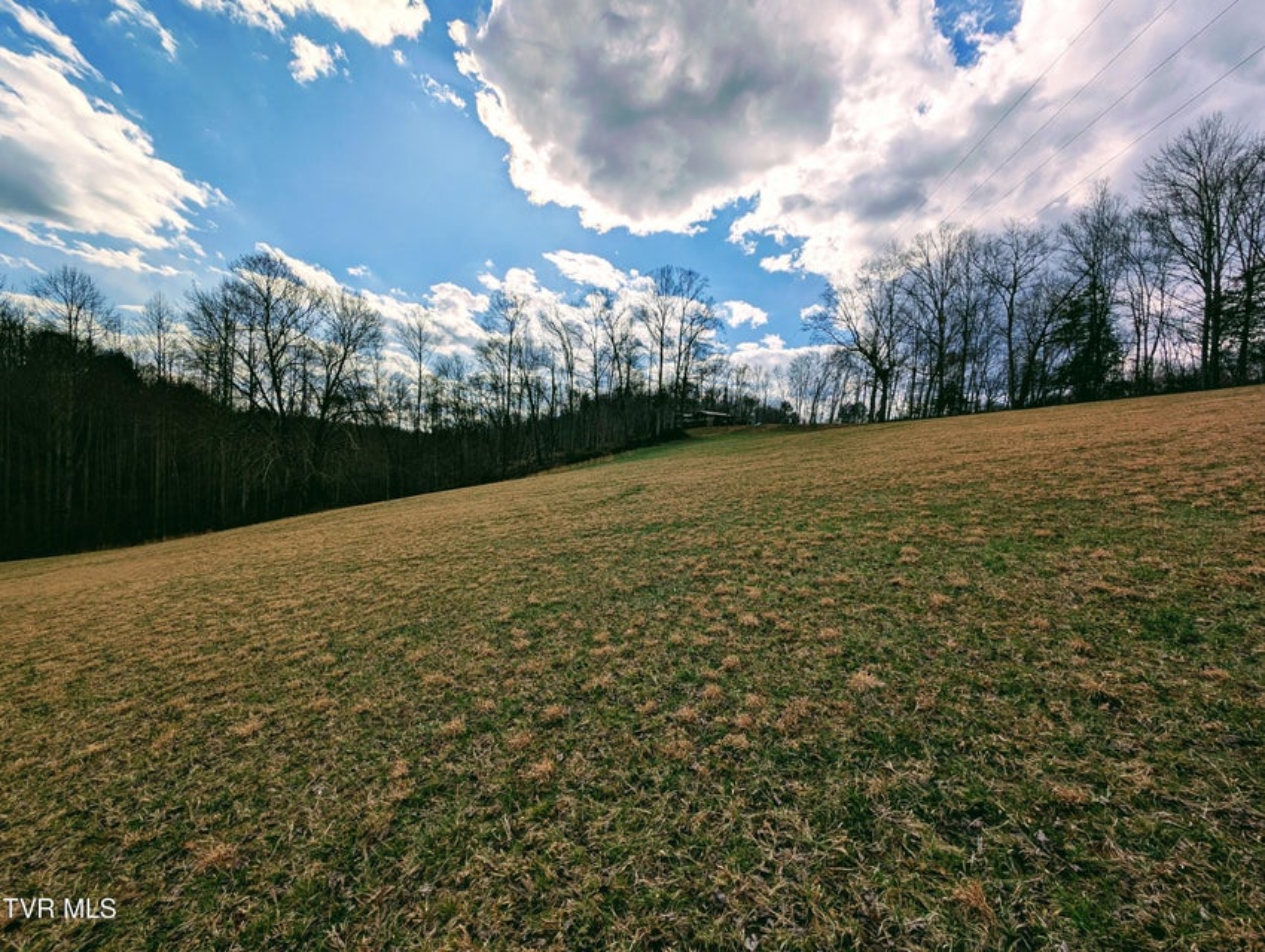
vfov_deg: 94.6
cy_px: 476
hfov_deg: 110.5
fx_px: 439
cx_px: 632
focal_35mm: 12
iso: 43
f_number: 1.95
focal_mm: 2.23
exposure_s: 1/6944
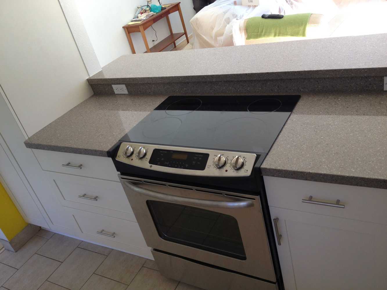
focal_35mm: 35
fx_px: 391
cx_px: 194
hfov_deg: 52.6
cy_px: 145
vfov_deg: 40.7
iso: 100
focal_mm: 4.28
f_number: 2.4
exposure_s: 1/120
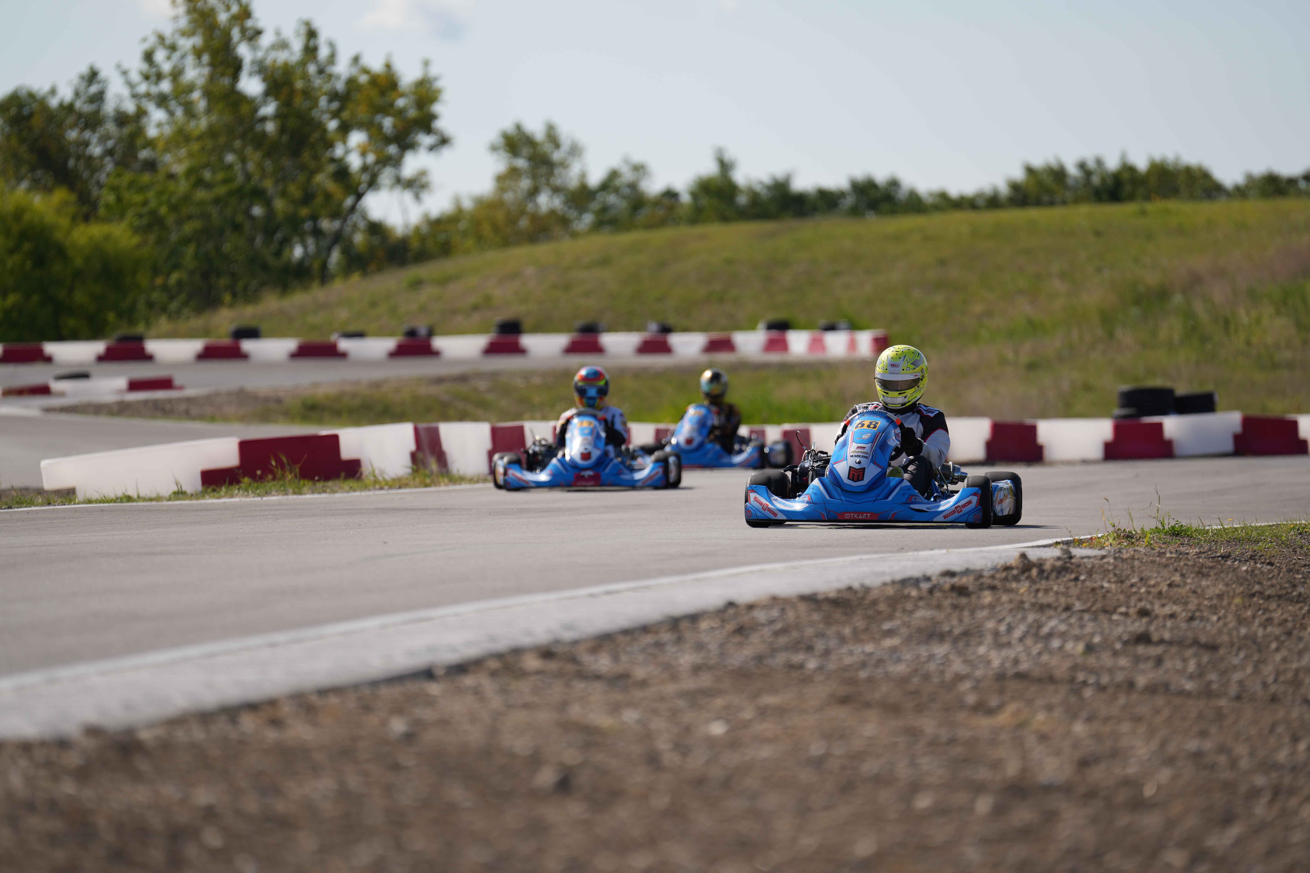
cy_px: 436
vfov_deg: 6.9
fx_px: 7277
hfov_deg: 10.3
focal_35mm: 200
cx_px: 655
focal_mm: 200
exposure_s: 1/2500
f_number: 2.8
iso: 100
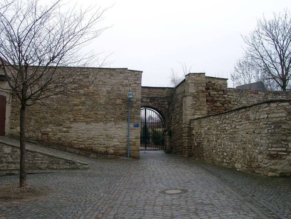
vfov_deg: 41.8
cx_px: 146
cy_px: 110
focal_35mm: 34
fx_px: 286
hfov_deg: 54.0
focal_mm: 7.13
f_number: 4
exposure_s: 1/112
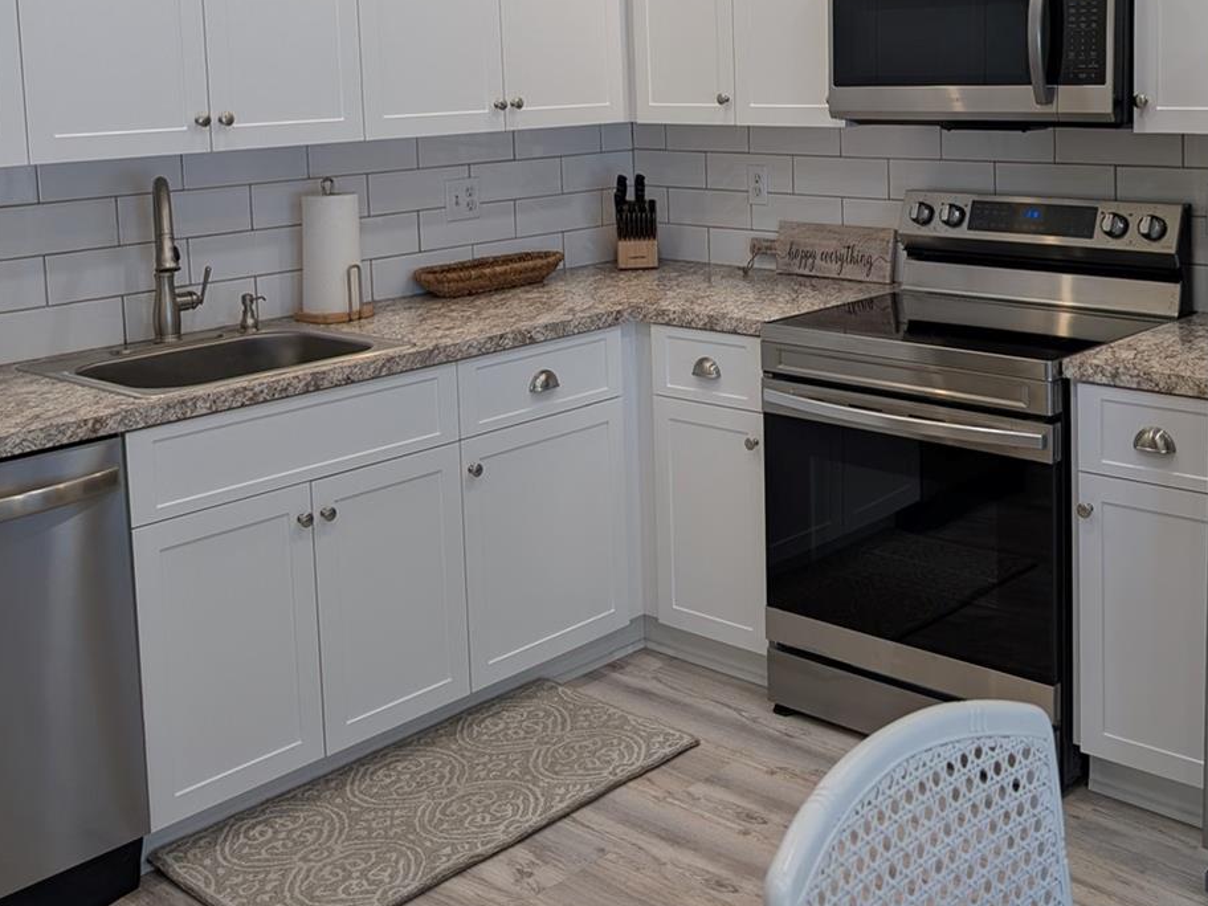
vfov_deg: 33.5
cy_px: 207
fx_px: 1466
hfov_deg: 44.2
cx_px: 793
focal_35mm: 42
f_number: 1.68
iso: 28
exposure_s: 1/60
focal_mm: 6.9
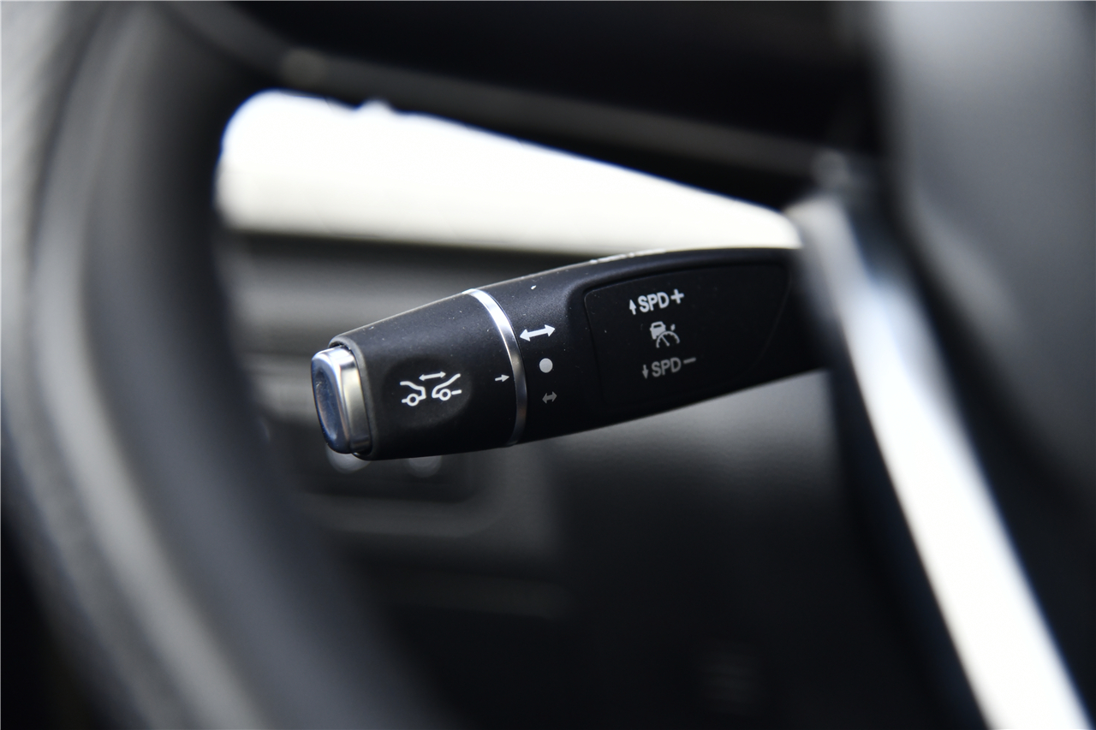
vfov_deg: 11.4
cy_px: 365
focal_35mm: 120
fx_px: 3653
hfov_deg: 17.1
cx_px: 548
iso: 800
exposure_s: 1/80
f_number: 4
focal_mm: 120
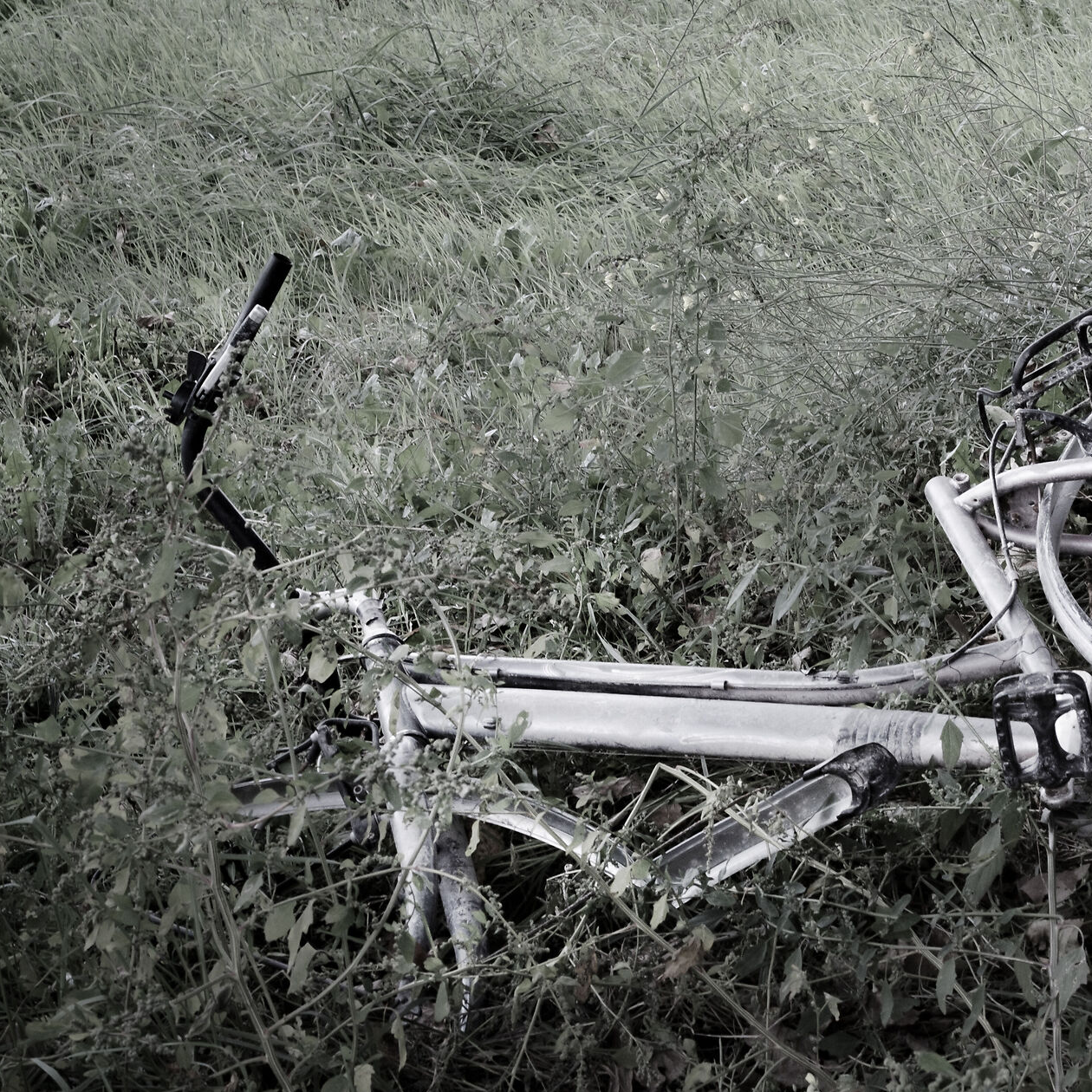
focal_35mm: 68
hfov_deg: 24.7
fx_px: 2427
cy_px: 638
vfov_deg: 25.3
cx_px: 942
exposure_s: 1/30
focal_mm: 28
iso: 800
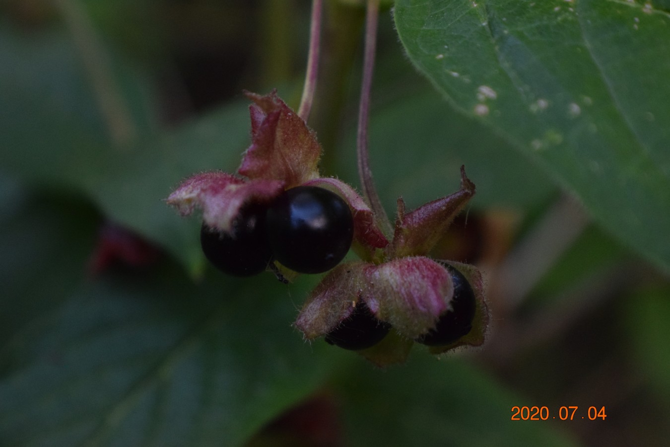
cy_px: 224
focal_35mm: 82
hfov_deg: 24.6
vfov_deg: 16.6
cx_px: 335
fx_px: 1535
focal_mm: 55
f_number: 5.6
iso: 2800
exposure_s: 1/125
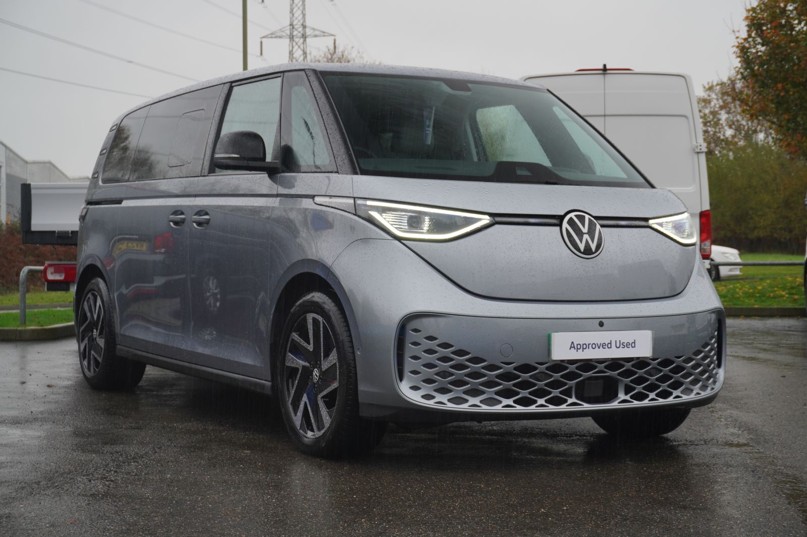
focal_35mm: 58
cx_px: 404
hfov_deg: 34.2
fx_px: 1310
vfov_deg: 23.1
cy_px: 268
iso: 250
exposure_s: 1/60
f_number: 5.6
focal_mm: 39
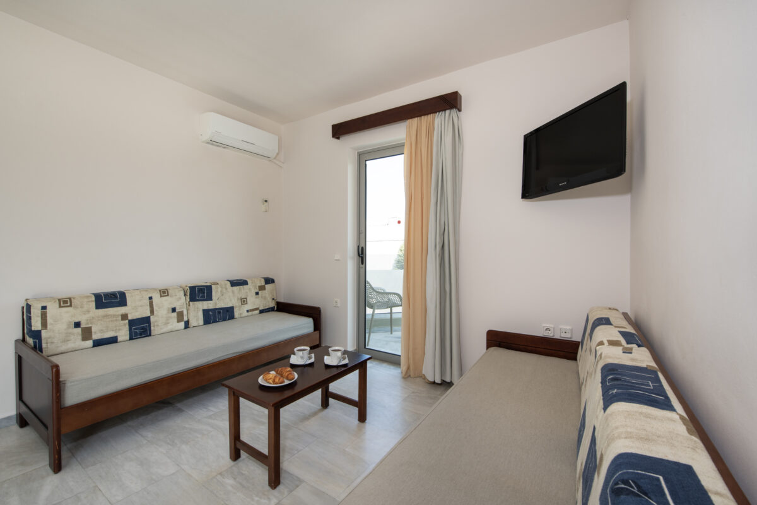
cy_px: 252
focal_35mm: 15
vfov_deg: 77.3
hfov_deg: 100.4
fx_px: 315
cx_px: 378
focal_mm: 15
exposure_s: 1/15
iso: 100
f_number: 11
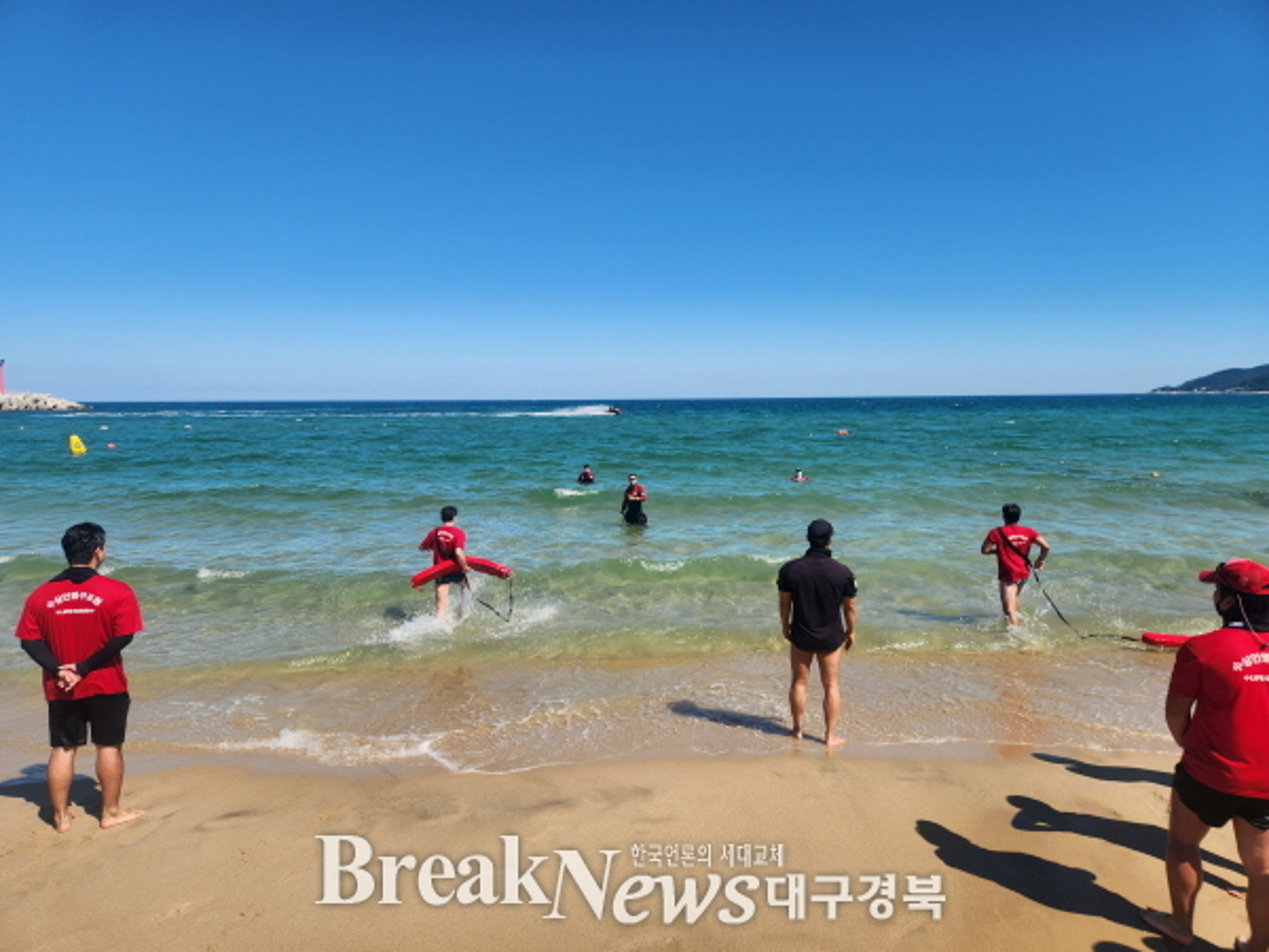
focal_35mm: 23
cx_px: 634
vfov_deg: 58.9
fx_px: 843
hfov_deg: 73.9
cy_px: 476
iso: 20
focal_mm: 5.4
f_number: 1.8
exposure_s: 1/1994
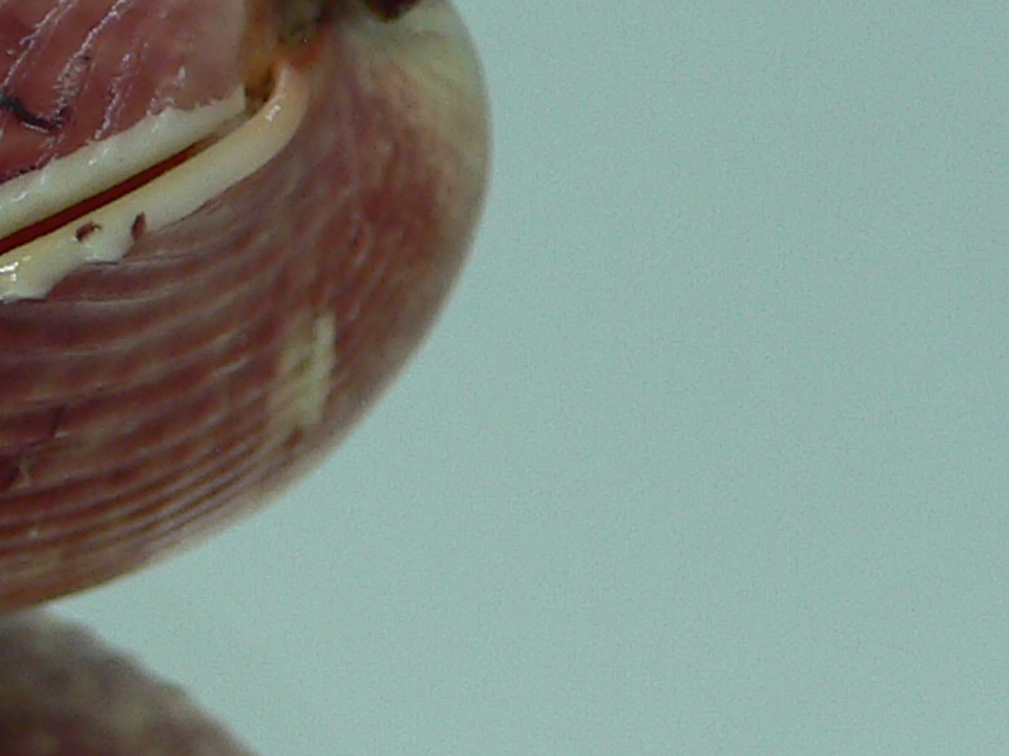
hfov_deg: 15.6
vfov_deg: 12.2
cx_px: -272
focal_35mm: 121
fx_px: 3526
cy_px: 327
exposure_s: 1/60
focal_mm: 4.6
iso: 80
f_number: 2.8
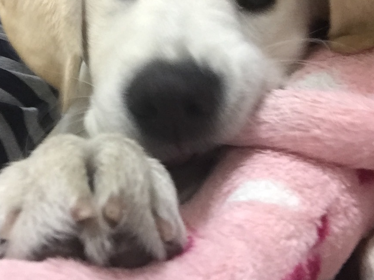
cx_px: 143
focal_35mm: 46
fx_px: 497
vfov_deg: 31.3
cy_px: 96
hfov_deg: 41.0
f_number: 2.2
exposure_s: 1/17
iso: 250
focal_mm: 2.65
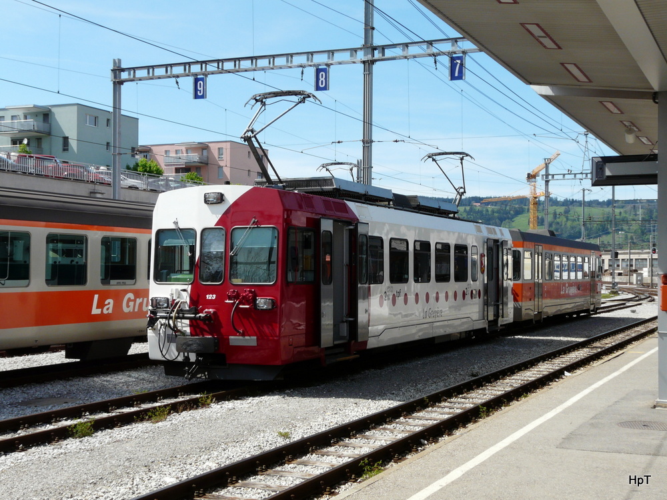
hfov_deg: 37.5
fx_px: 983
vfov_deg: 28.6
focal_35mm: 51
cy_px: 250
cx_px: 334
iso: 100
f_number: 5.6
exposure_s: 1/400
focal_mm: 8.3
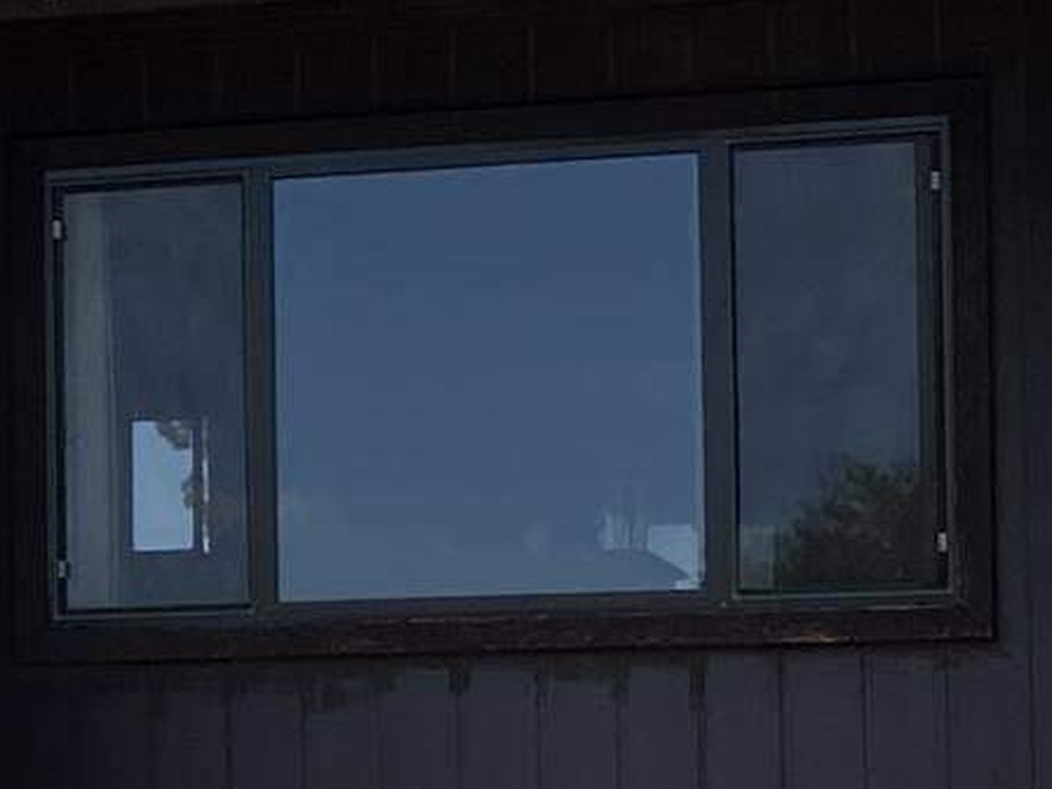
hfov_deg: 10.4
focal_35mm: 174
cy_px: 780
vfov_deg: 8.5
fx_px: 5288
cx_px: -1050
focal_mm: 4.25
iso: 32
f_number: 1.8
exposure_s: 1/2755
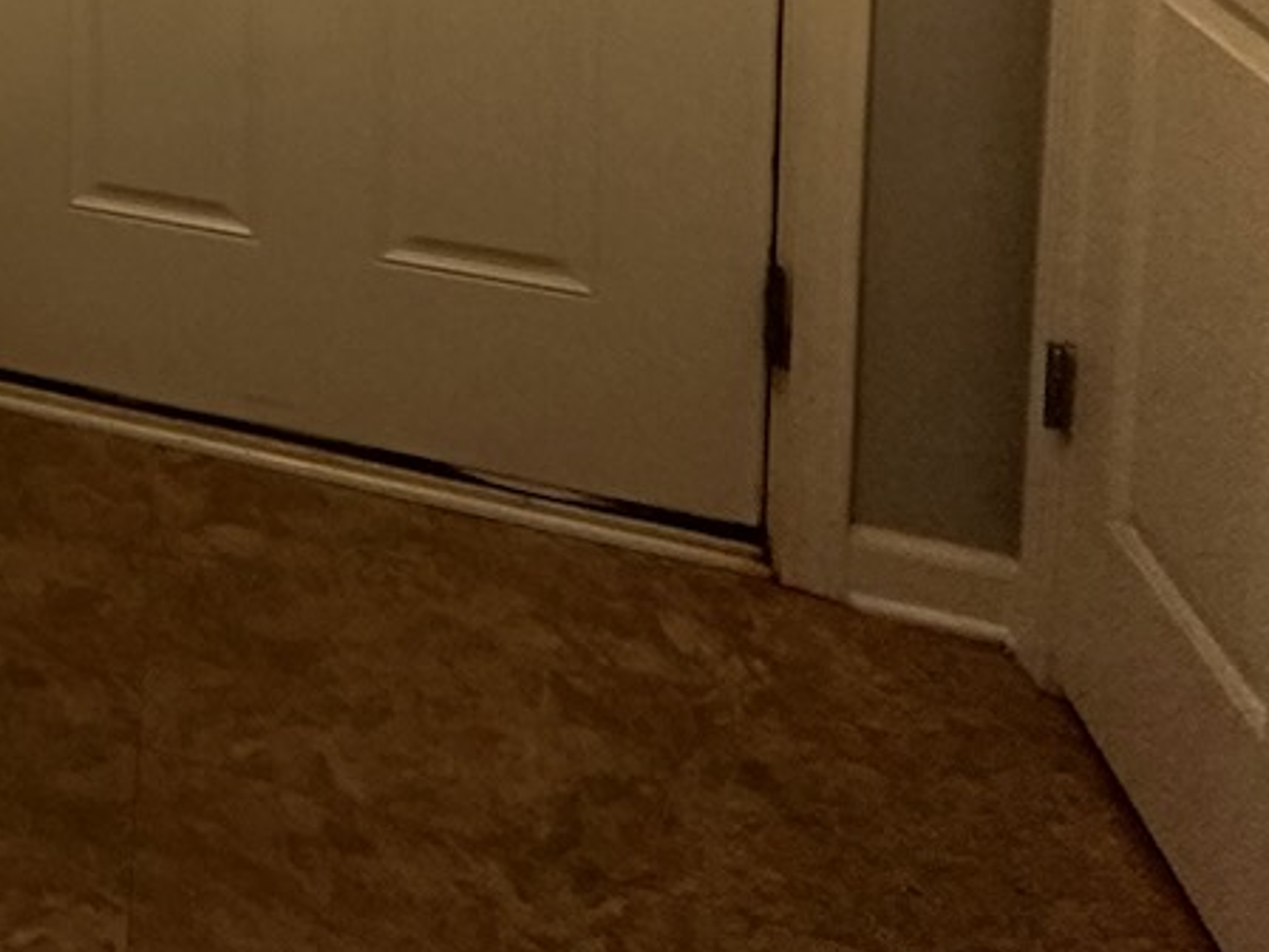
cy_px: -536
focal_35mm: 50
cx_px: -634
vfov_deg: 22.8
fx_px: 1833
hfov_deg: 27.0
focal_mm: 2.22
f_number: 2.2
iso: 250
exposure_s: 1/120
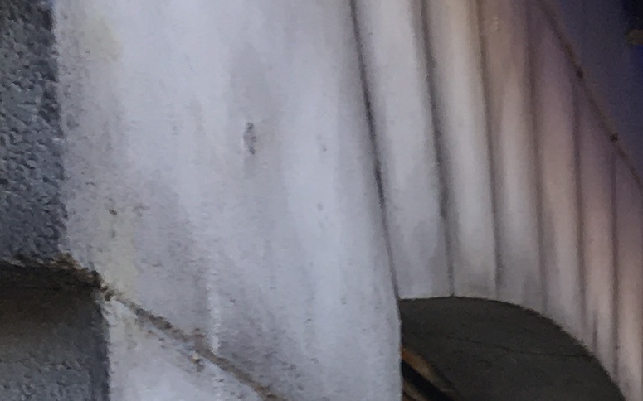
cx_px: 841
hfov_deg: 12.7
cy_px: 1292
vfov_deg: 7.1
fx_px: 2803
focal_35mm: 160
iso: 25
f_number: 2.2
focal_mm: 4.15
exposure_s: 1/113
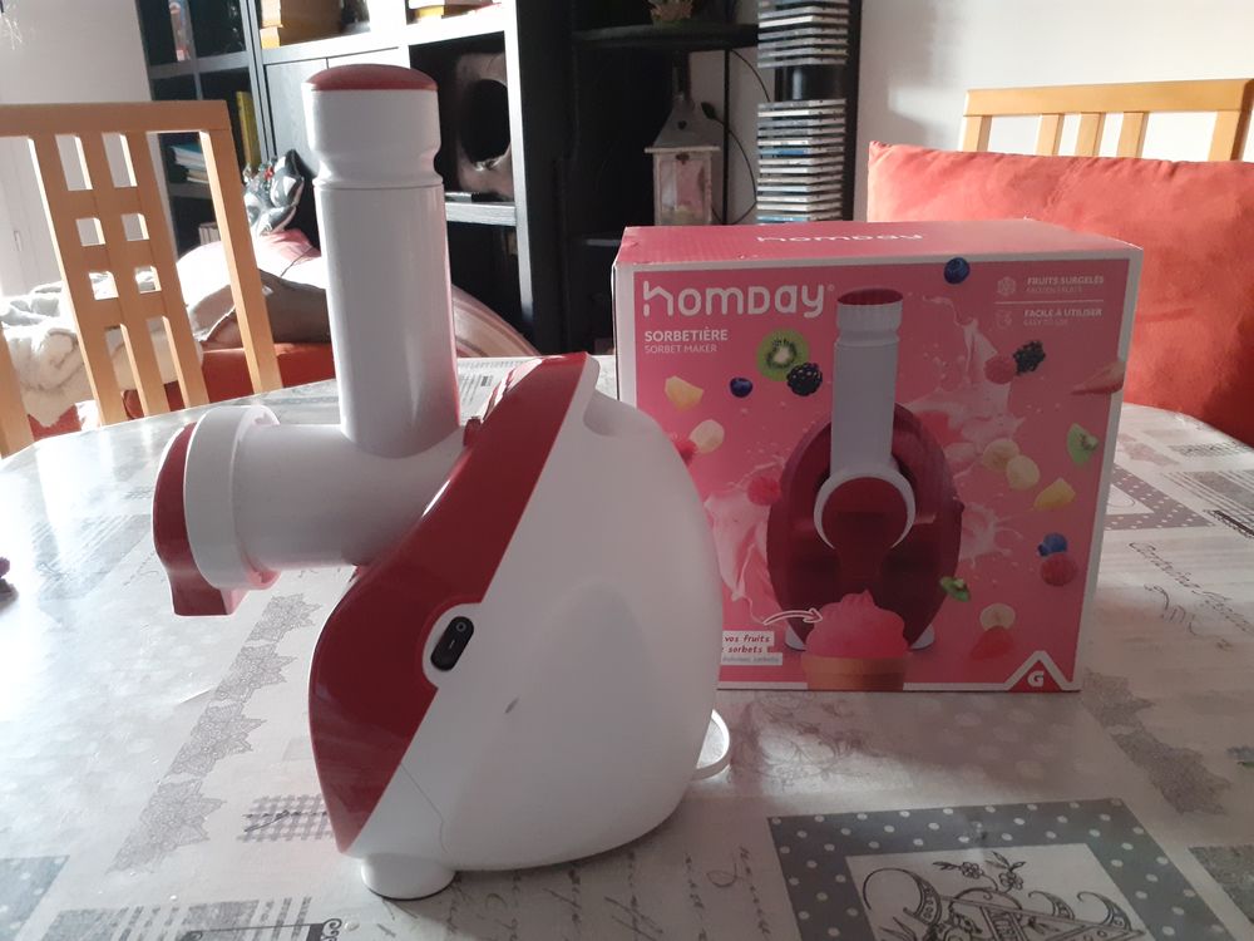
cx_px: 627
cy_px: 470
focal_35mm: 27
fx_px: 978
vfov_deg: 51.4
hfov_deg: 65.3
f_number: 1.9
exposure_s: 1/25
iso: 400
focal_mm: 3.6
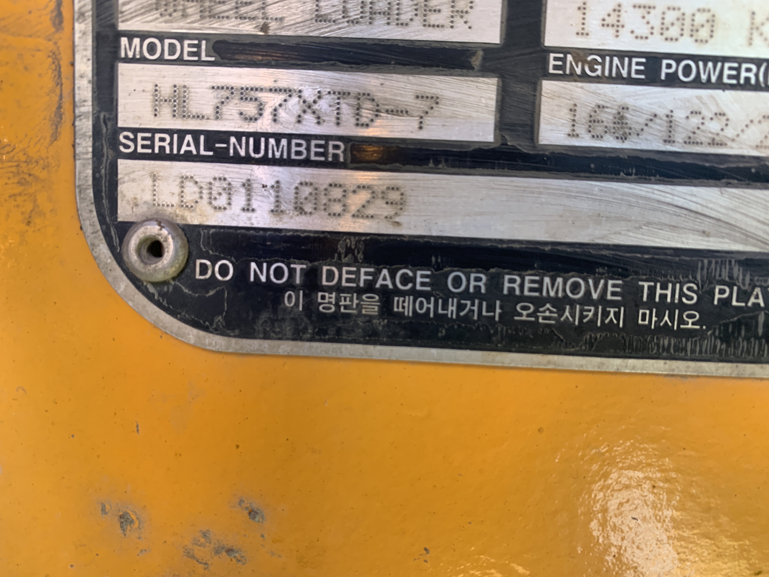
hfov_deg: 67.3
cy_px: 288
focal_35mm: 26
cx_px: 384
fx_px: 578
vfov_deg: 53.1
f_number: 1.8
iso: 100
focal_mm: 4.25
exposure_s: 1/111
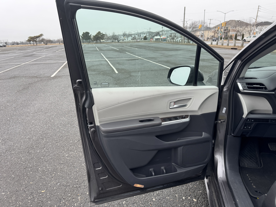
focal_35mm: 24
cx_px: 138
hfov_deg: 71.6
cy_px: 104
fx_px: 191
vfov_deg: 56.8
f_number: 1.78
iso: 80
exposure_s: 1/457
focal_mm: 6.76
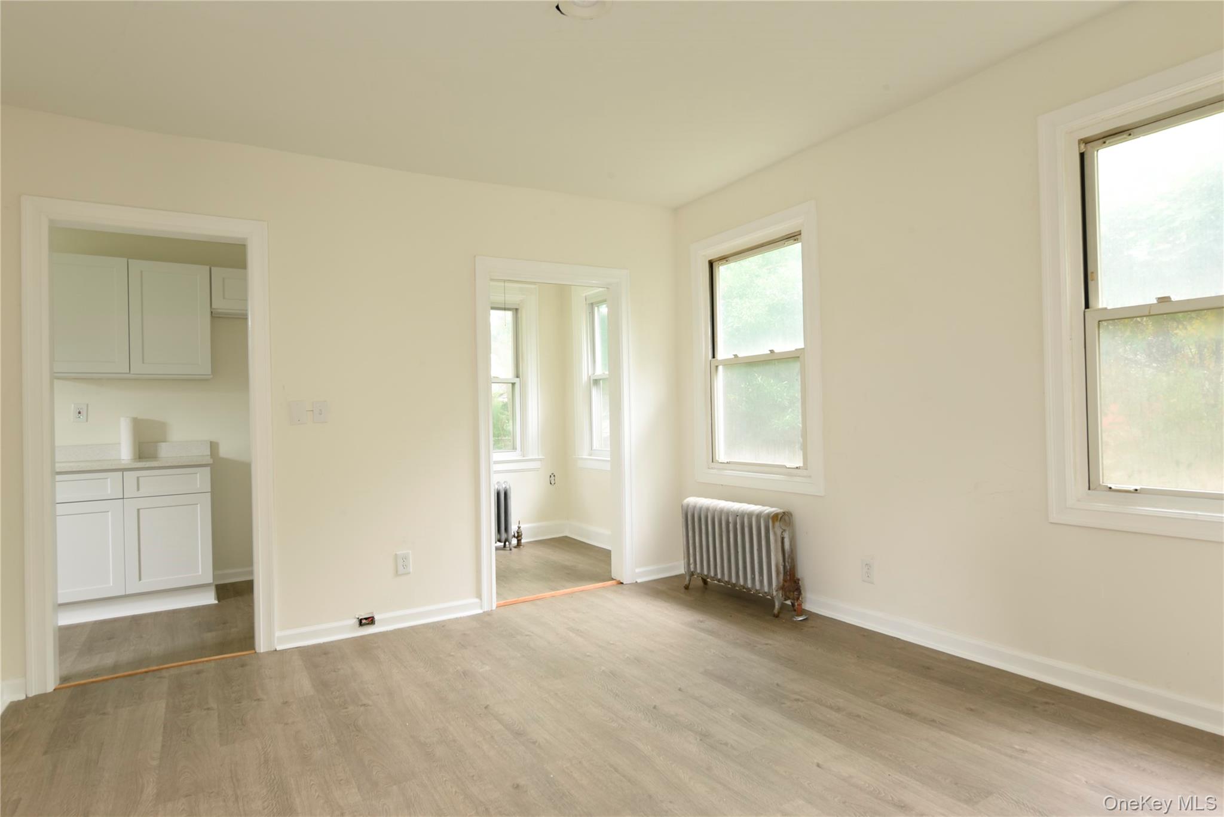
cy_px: 408
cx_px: 612
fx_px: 680
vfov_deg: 61.9
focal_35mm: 20
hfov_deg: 84.0
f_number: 13
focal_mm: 20
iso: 200
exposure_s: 1.6
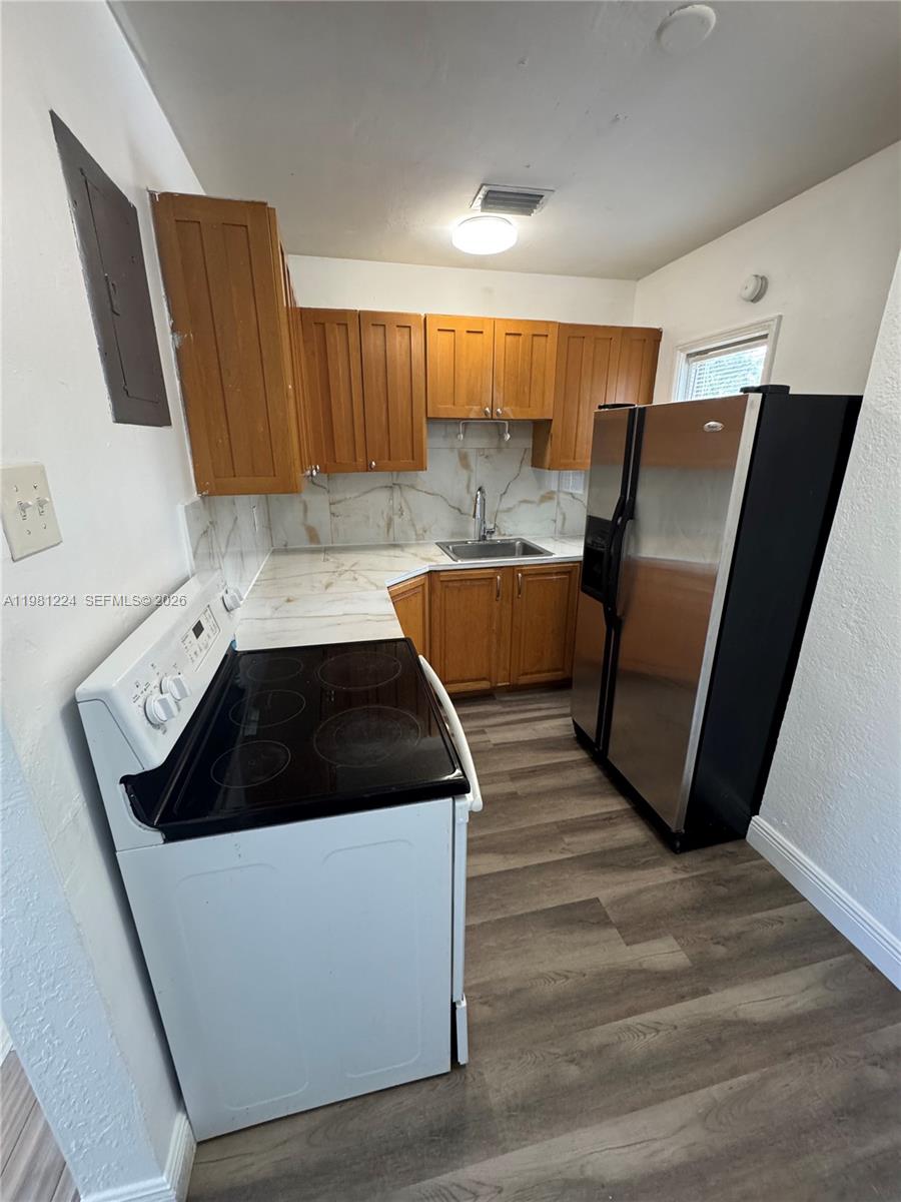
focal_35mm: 14
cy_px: 601
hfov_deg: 85.7
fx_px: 486
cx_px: 450
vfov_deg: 102.1
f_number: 2.2
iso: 320
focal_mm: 2.22
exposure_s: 1/60
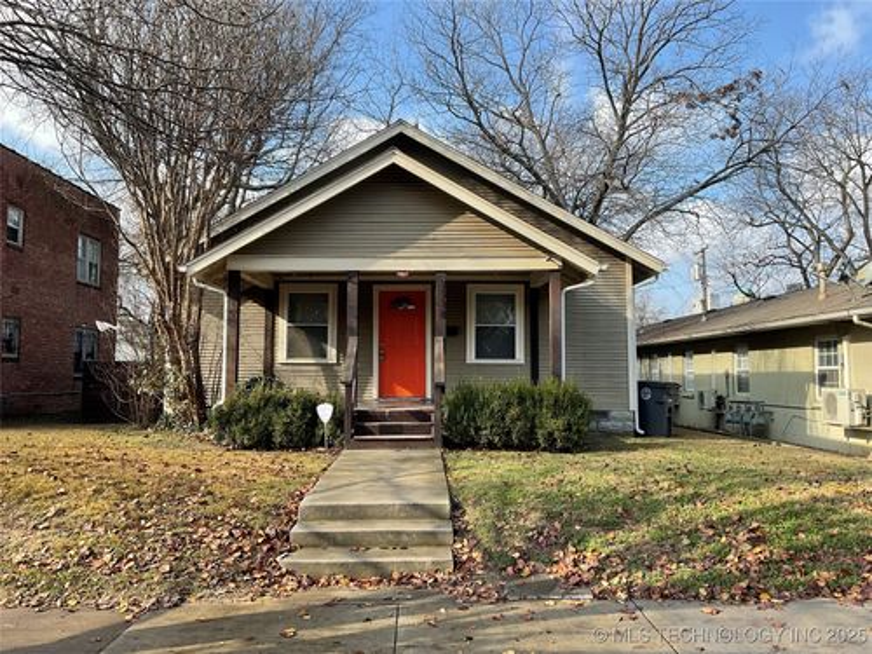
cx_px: 436
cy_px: 327
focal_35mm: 29
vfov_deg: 48.2
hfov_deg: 61.7
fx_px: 731
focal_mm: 3
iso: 16
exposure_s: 1/674
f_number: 1.8
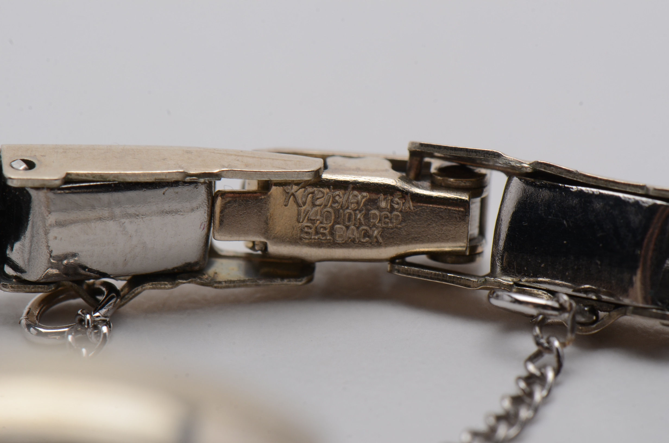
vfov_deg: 10.7
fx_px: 2364
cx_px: 334
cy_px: 222
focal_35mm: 128
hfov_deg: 16.1
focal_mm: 85
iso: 200
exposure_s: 1/160
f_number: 20
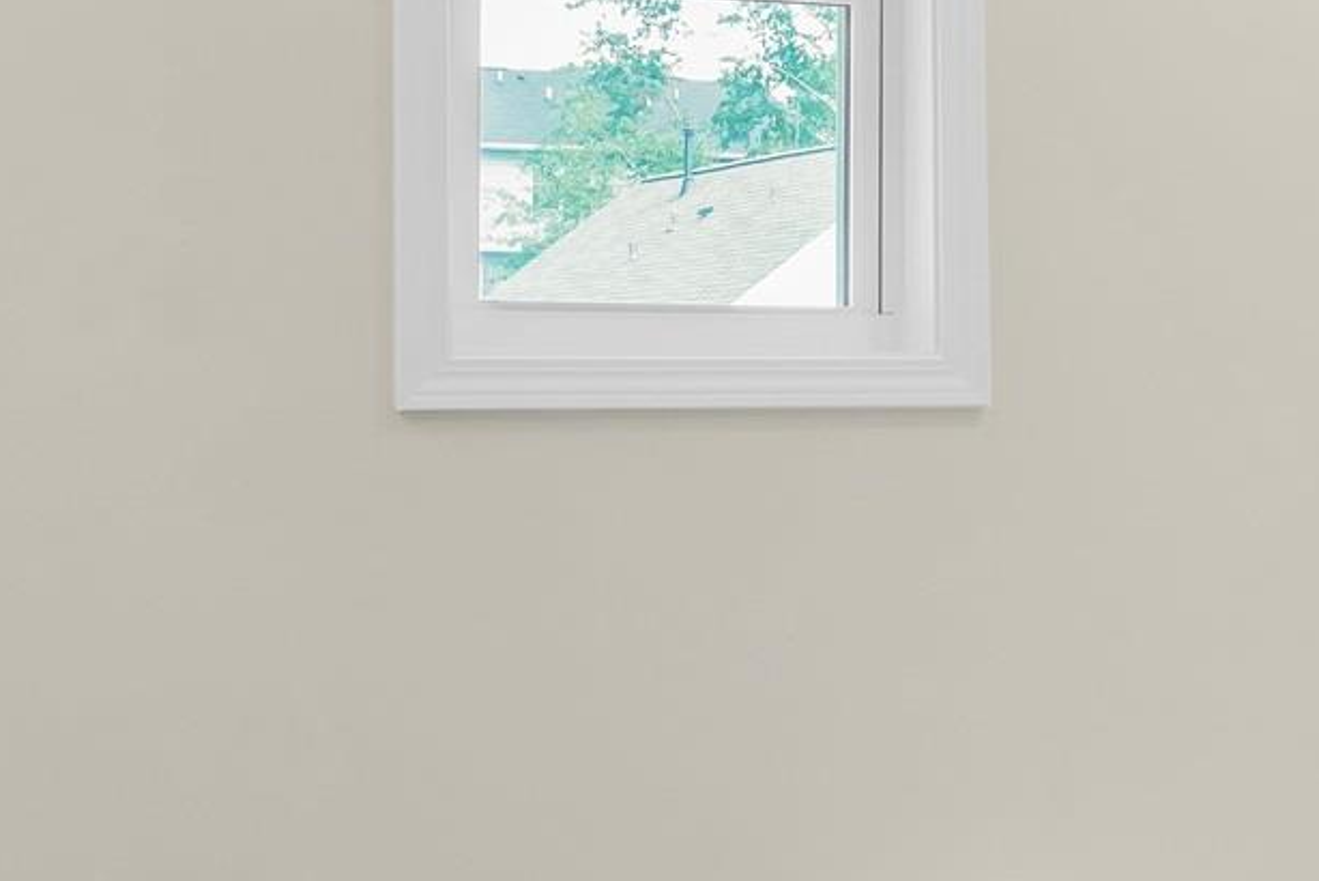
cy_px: 510
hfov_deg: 25.1
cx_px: 954
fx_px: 2932
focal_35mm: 80
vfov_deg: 17.1
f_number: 7.1
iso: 320
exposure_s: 1/40
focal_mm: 16
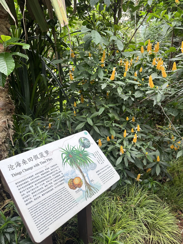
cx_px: 92
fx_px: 169
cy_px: 122
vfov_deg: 71.6
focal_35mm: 24
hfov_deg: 56.8
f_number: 1.78
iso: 64
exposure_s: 1/121
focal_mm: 6.86
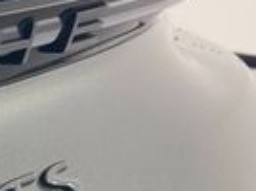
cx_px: -348
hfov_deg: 12.0
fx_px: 989
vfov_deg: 10.6
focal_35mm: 134
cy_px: 296
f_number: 1.8
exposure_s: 1/120
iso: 32
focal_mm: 3.99
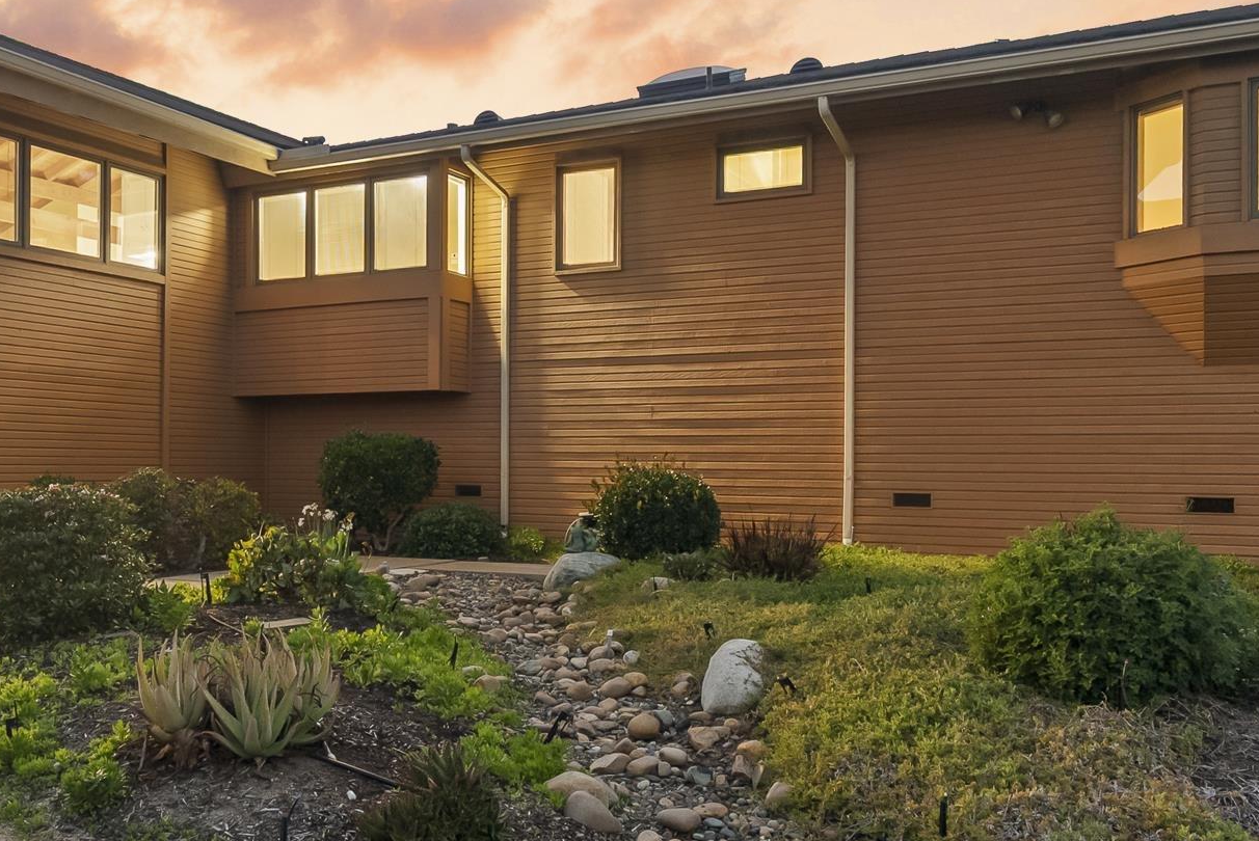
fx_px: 1155
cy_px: 279
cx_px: 490
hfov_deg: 56.7
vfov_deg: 39.6
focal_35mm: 33
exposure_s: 2
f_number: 7.1
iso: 800
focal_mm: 16
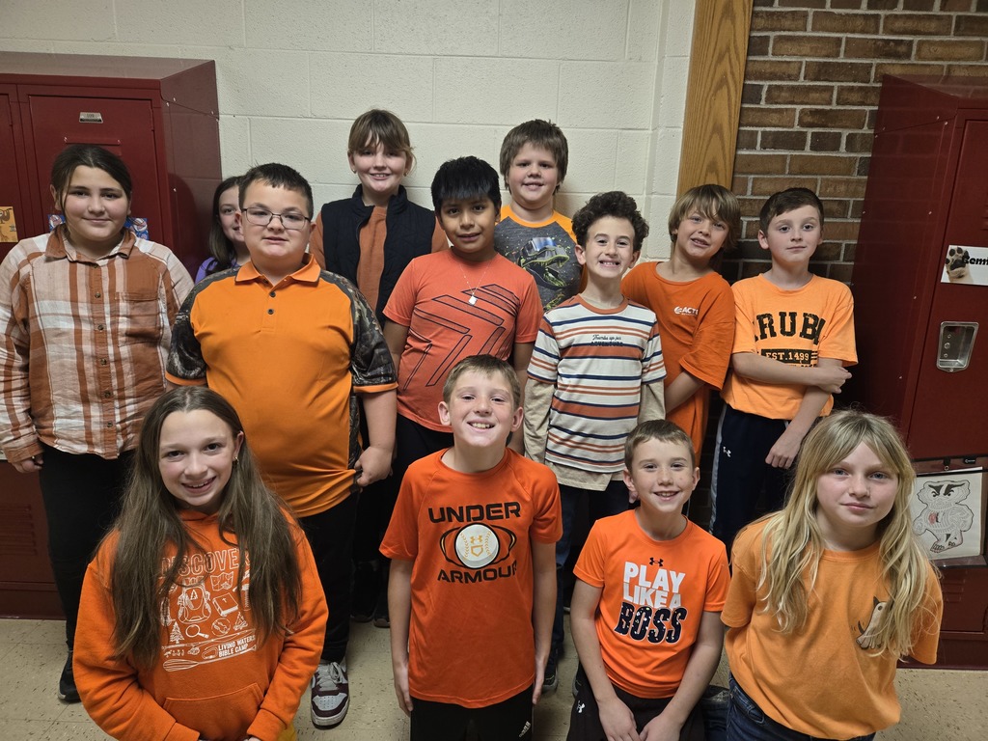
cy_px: 370
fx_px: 656
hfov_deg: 73.9
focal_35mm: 23
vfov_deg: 58.9
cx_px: 494
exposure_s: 1/120
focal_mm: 5.4
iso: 200
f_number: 1.8
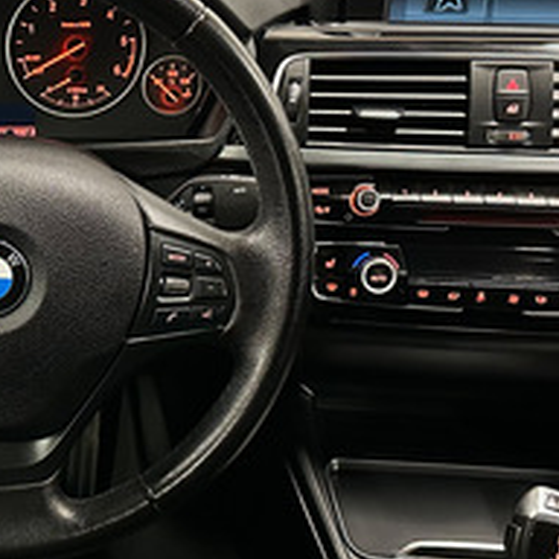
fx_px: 1315
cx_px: -6
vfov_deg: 24.0
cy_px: 271
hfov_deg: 23.0
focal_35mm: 72
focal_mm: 6.86
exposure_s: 1/30
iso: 1000
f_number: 1.8
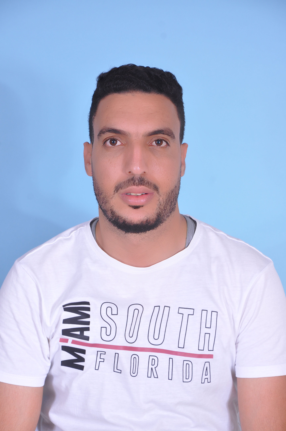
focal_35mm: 135
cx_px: 143
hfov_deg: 10.1
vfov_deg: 15.2
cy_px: 216
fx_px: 1613
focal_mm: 90
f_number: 8
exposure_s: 1/60
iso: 250
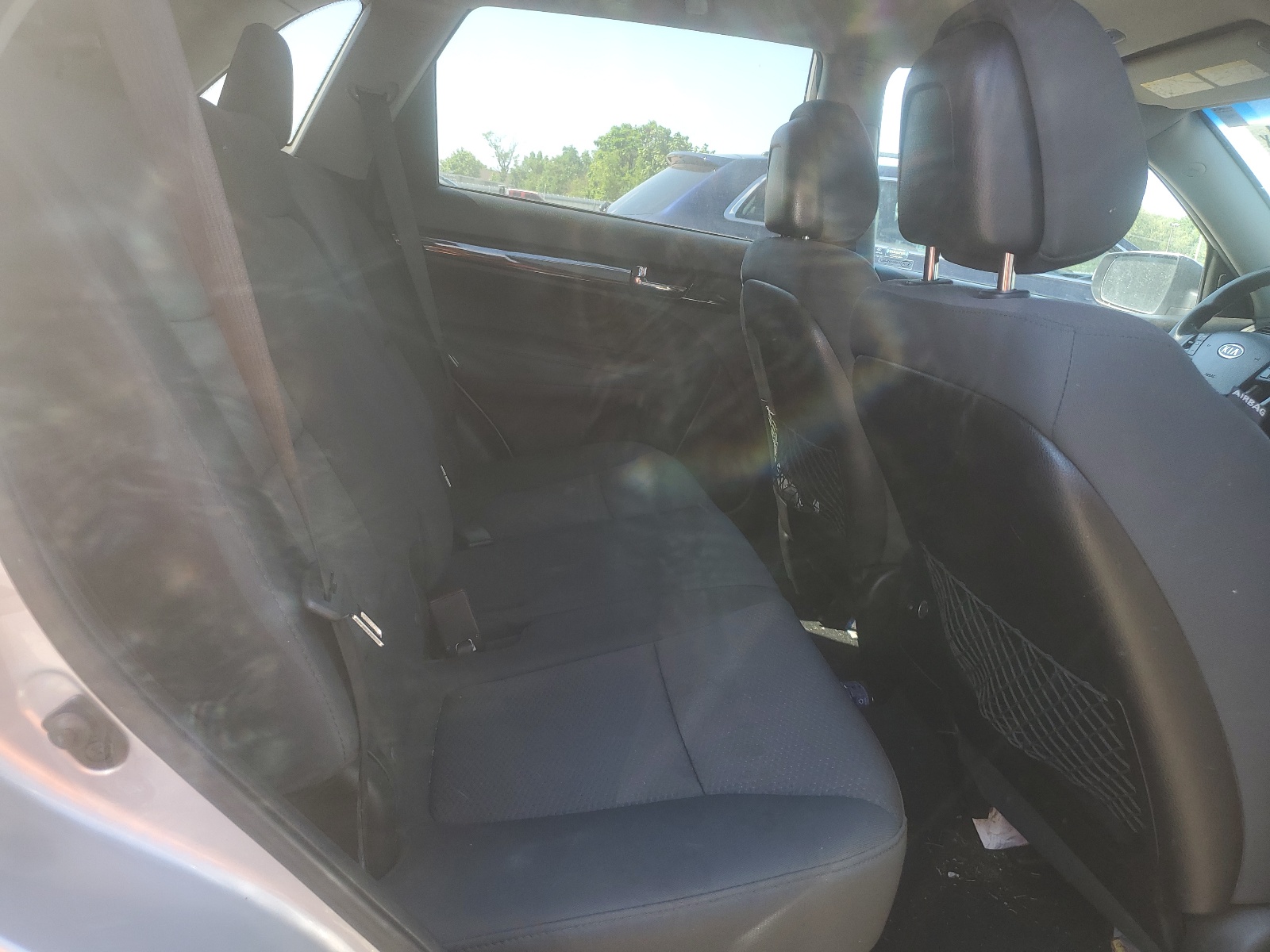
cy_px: 476
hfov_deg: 67.3
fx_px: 954
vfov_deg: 53.1
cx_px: 635
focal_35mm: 26
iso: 50
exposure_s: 1/233
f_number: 1.5
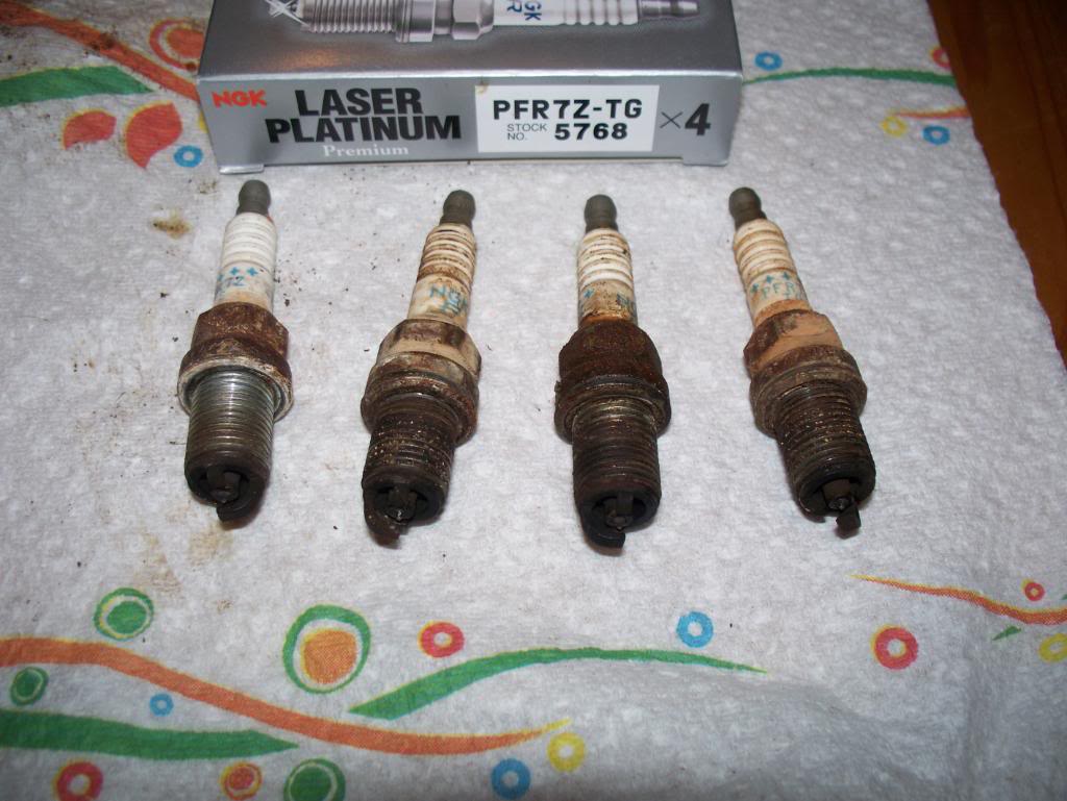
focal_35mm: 36
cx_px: 534
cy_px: 400
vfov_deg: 39.7
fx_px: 1110
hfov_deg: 51.3
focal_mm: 7.5
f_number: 2.8
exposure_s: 1/60
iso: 64
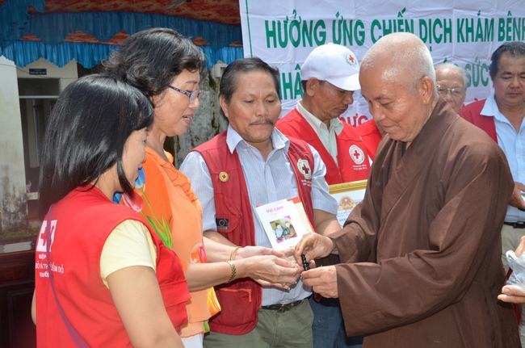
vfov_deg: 25.7
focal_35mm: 52
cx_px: 262
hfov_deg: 37.9
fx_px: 764
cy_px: 174
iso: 1000
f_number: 16
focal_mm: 35
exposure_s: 1/250
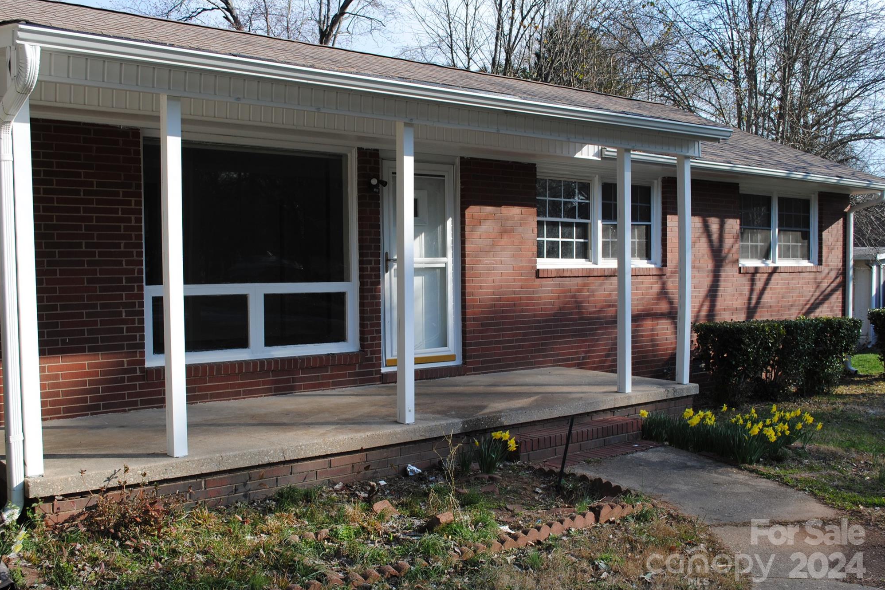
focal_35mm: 37
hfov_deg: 51.9
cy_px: 299
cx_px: 443
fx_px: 910
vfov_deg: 35.9
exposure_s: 1/200
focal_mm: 24
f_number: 7.1
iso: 100
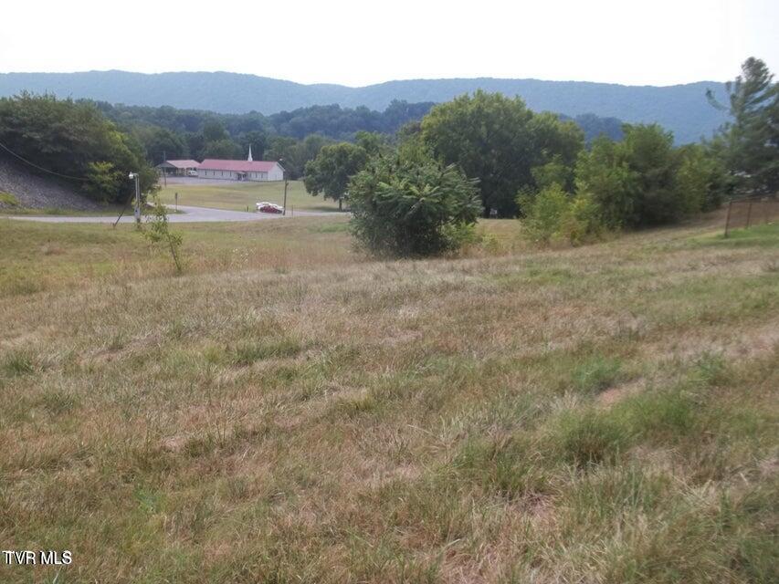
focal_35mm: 33
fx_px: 743
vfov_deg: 43.0
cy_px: 292
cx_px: 390
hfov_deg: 55.3
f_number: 8
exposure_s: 1/100
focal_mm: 5.9
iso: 64
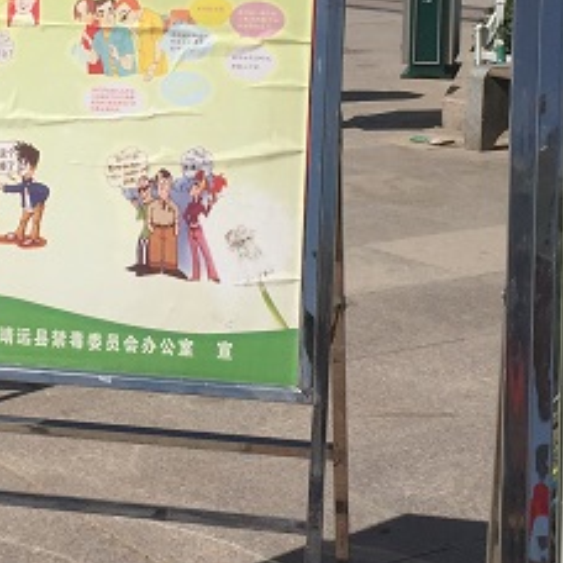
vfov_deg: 19.1
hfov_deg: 18.9
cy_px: 116
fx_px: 1656
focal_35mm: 90
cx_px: 44
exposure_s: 1/6623
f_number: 2.2
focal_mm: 4.15
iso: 32
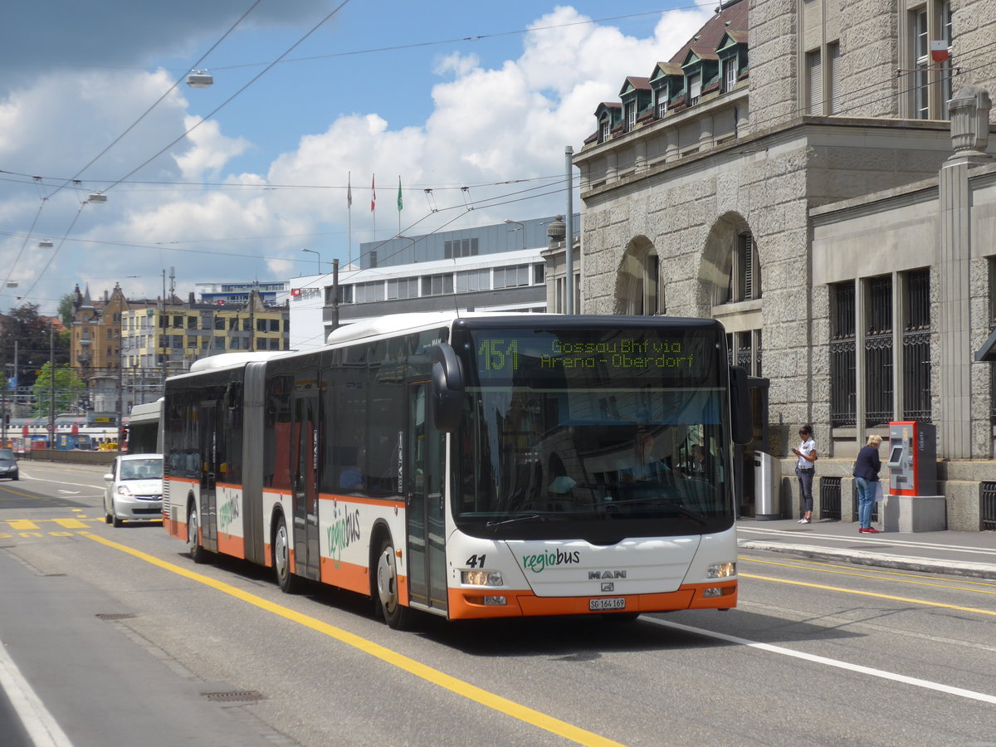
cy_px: 374
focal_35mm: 80
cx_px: 498
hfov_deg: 24.4
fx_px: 2302
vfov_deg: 18.4
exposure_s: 1/640
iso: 80
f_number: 4.4
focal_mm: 16
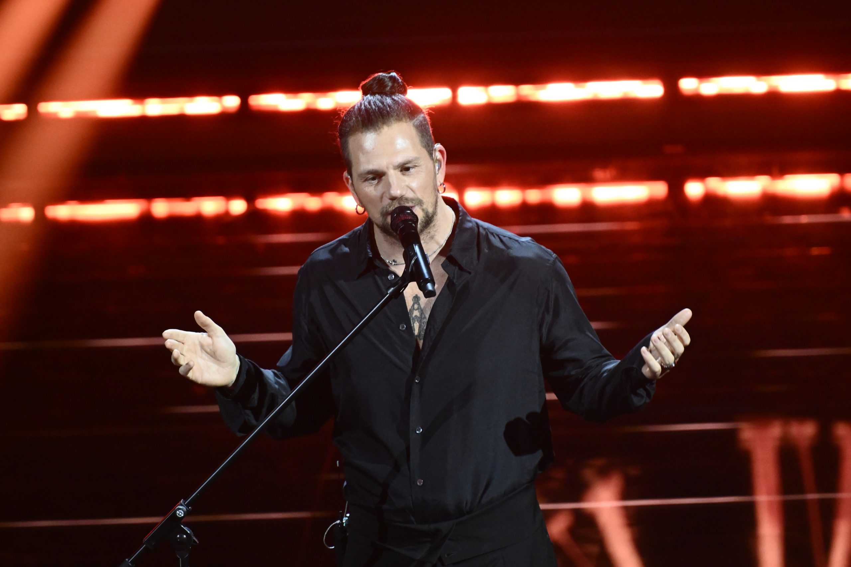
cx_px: 426
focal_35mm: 420
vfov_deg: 3.3
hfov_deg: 4.9
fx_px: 9926
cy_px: 284
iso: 4000
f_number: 4
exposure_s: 1/100
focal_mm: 280
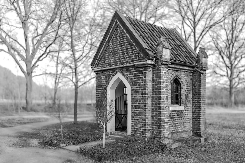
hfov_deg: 54.4
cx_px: 122
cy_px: 82
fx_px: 238
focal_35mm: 35
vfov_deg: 37.8
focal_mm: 23
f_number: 10
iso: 2500
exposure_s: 1/640
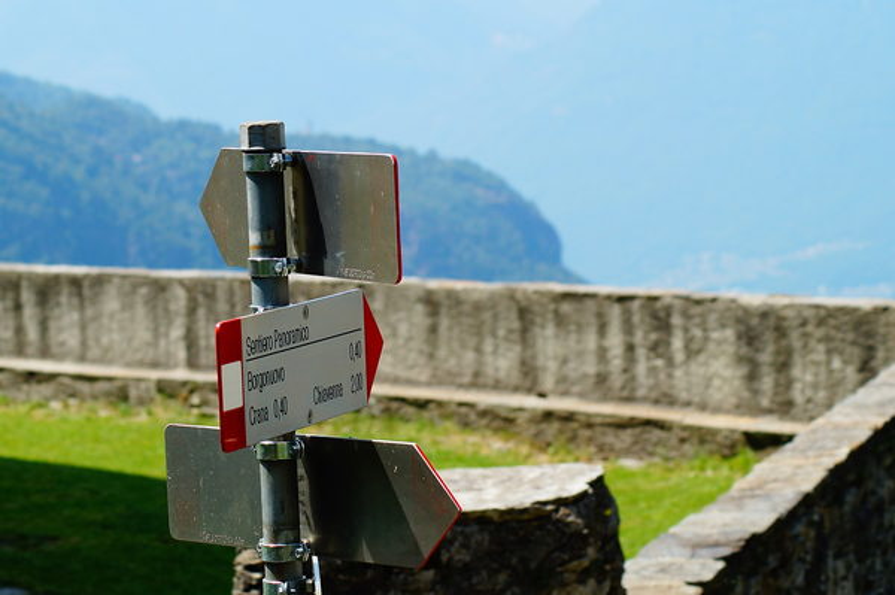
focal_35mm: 120
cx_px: 448
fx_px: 2981
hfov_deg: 17.1
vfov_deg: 11.4
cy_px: 298
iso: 400
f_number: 8
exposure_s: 1/640
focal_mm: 80
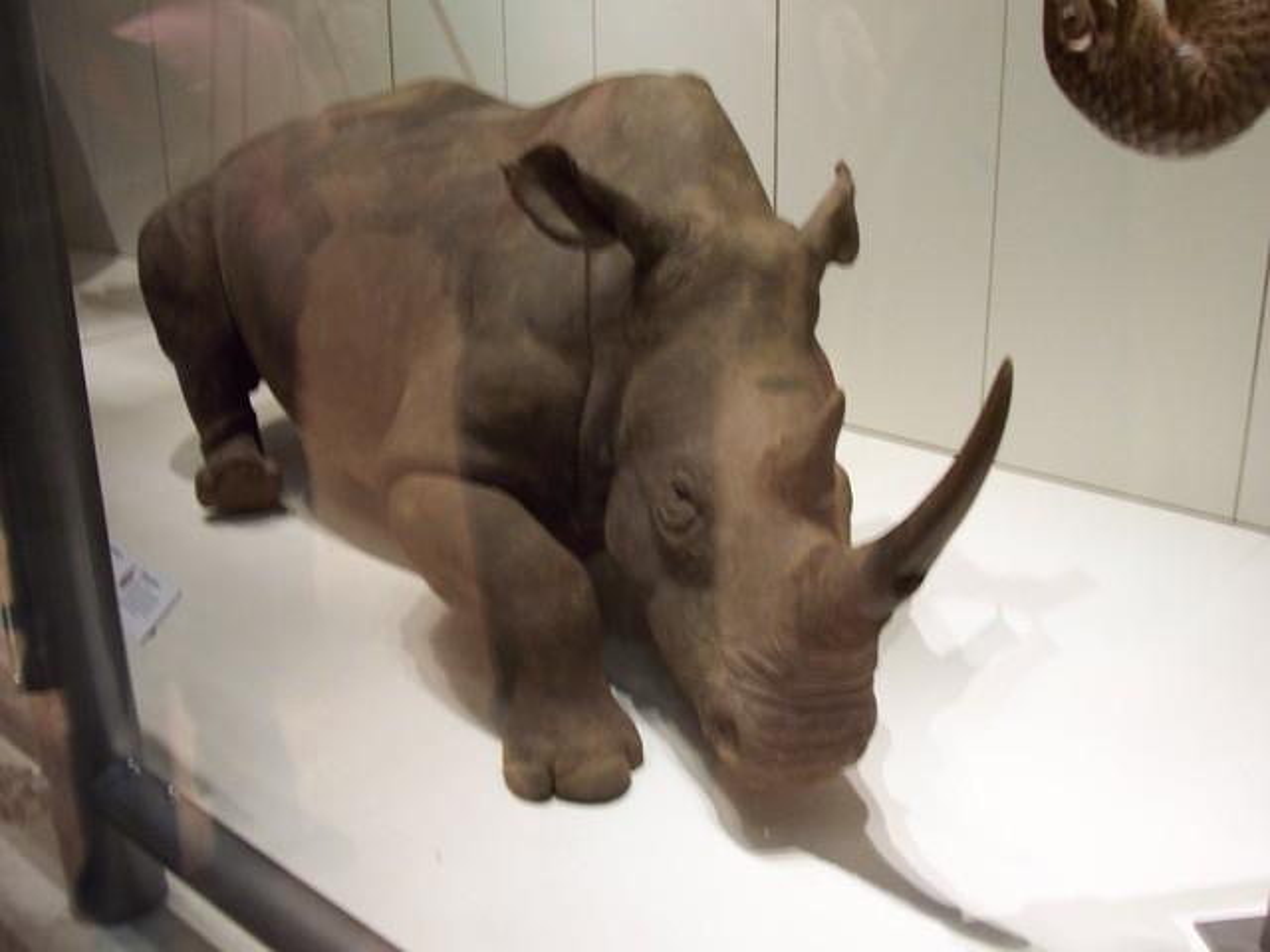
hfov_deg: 50.1
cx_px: 635
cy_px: 476
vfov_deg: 38.7
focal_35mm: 37
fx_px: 1357
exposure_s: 1/8
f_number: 2.8
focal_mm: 5.6
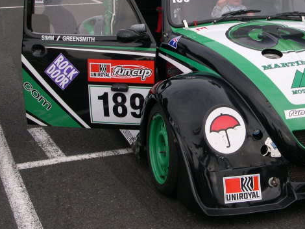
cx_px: 219
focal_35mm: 80
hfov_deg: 24.2
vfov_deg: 18.4
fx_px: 705
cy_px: 81
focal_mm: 10.1
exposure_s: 1/92.5
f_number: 8.4
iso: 100
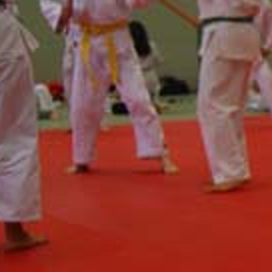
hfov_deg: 13.9
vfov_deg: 16.3
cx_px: 540
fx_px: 950
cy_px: 130
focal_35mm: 107
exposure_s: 1/50
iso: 200
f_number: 3.5
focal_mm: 19
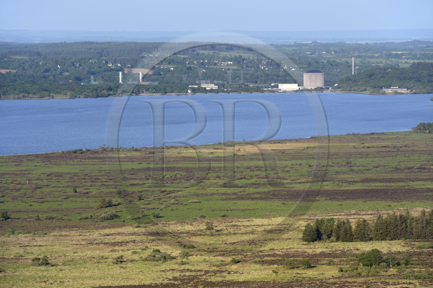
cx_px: 216
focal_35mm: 200
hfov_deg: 10.3
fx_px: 2404
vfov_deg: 6.9
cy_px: 144
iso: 200
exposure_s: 1/250
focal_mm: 200
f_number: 9
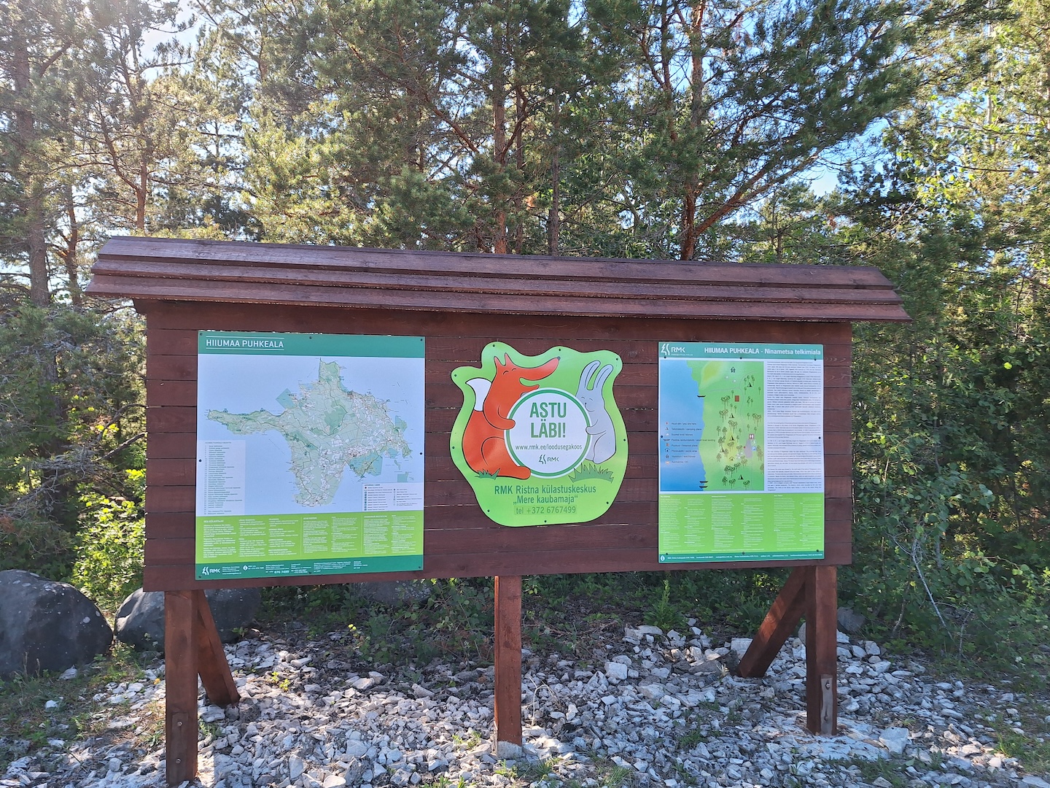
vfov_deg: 58.9
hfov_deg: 73.9
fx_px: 698
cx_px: 525
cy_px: 394
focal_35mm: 23
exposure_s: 1/581
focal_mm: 5.54
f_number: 1.8
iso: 40
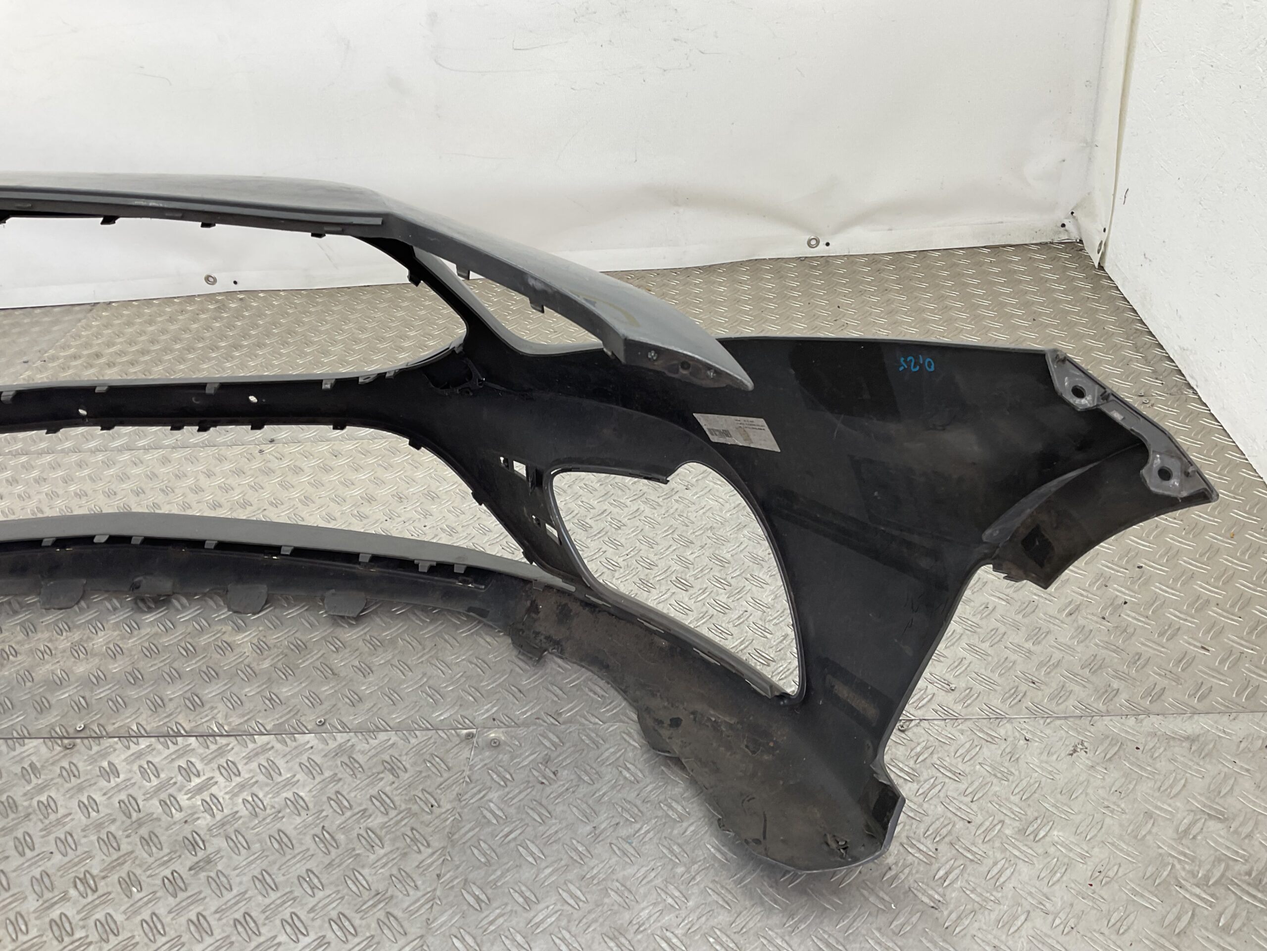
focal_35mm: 29
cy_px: 476
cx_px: 634
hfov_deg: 61.7
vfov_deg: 48.2
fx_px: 1061
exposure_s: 1/100
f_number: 1.8
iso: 25
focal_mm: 3
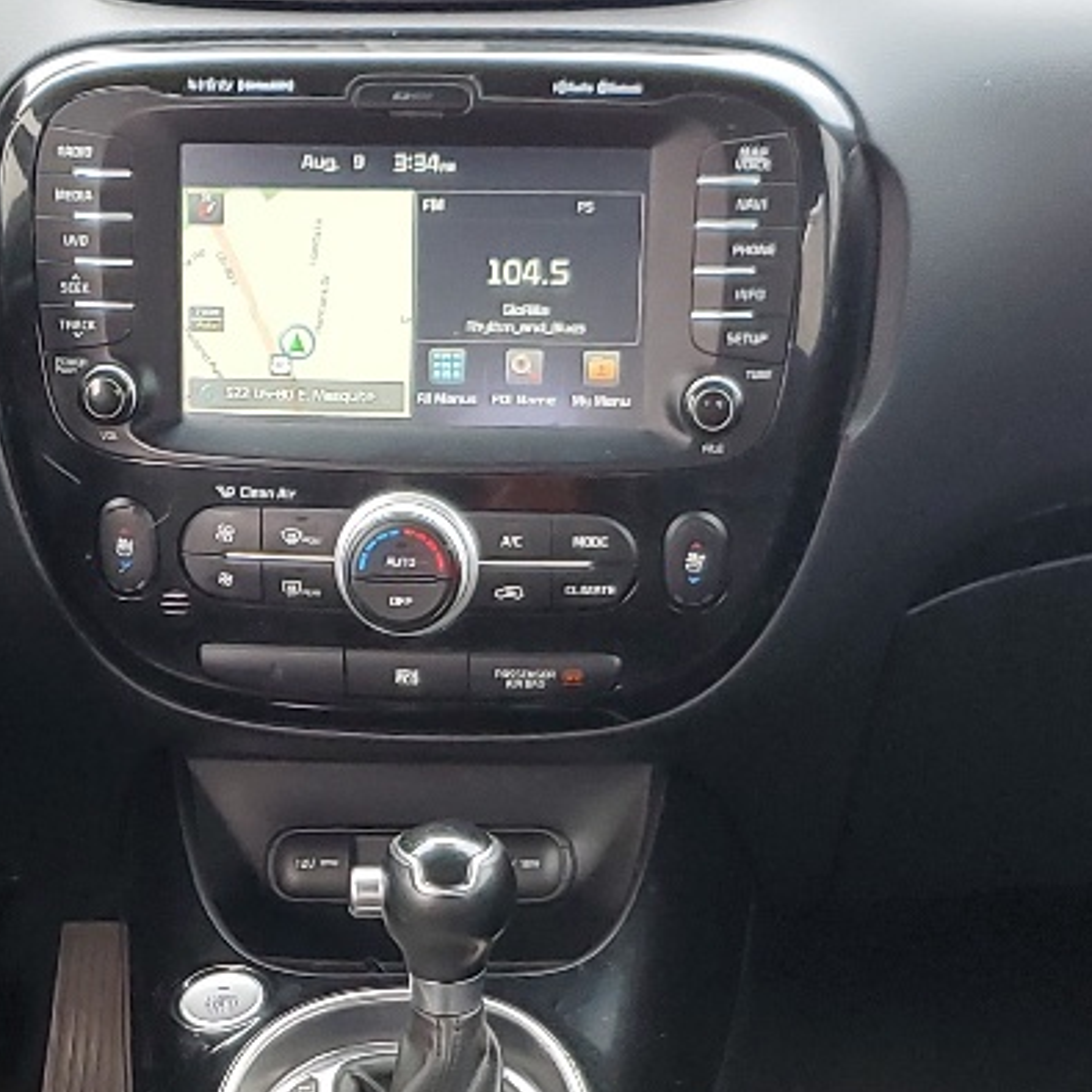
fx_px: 3319
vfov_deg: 17.9
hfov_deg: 18.6
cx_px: 398
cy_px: 1236
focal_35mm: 93
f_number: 1.5
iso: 73
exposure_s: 1/120
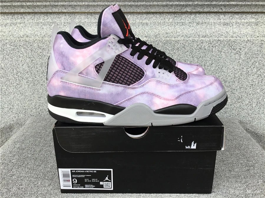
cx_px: 132
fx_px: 237
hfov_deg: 58.4
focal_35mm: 31
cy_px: 99
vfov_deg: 45.4
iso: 25
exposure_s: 1/106
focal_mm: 3.3
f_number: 2.4
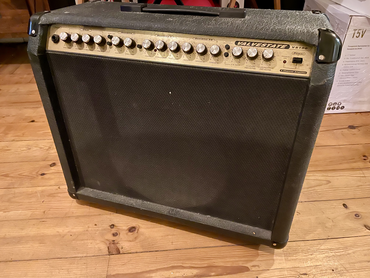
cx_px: 185
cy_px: 139
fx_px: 278
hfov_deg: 67.3
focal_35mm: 26
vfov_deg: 53.1
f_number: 1.6
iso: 1000
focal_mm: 4.2
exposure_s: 1/20
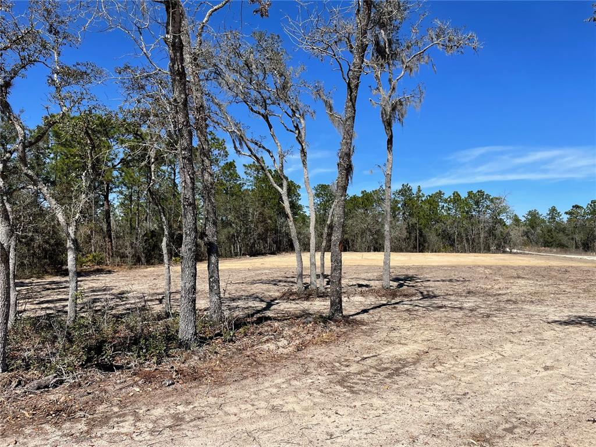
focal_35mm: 26
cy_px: 224
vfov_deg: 53.1
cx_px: 298
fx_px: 448
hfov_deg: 67.3
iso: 50
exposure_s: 1/6135
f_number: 1.6
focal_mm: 4.2
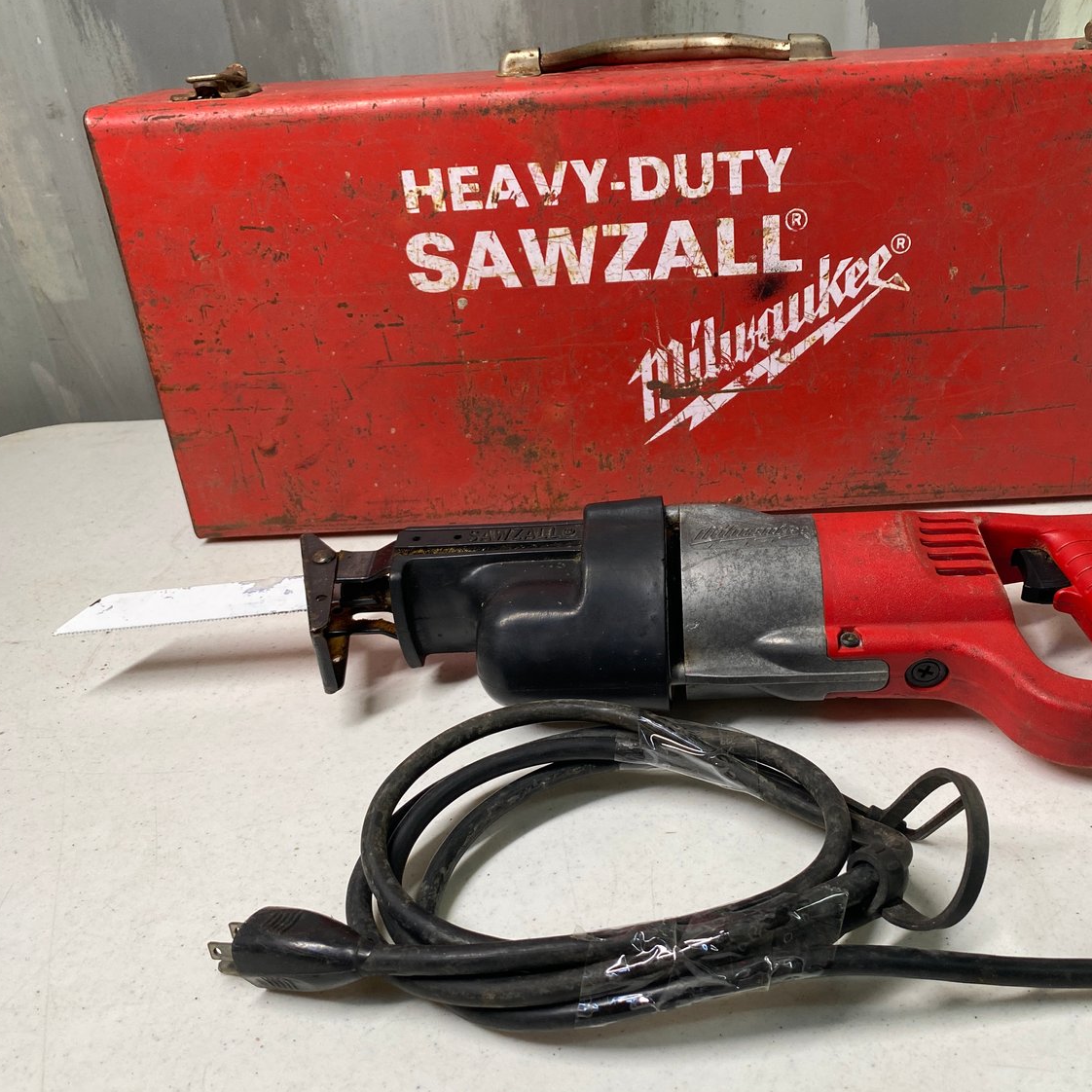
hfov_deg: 52.0
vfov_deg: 52.5
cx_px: 676
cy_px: 547
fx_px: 1106
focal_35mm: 31
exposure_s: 1/120
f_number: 1.8
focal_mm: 4.25
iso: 100
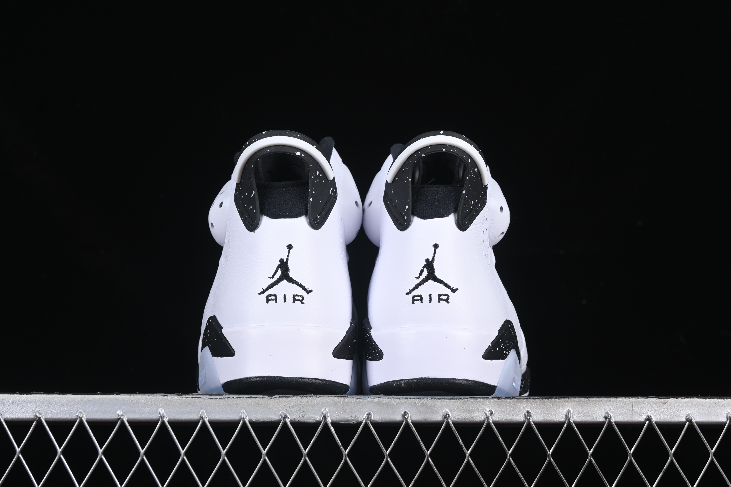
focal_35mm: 75
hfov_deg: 27.0
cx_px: 366
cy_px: 244
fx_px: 1523
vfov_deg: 18.2
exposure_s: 1/100
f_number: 8
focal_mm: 50
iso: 160
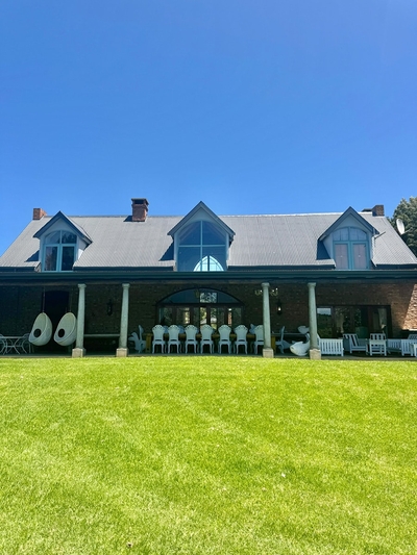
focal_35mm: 24
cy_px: 278
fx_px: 385
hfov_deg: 56.8
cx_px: 208
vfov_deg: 71.6
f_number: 1.78
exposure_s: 1/3597
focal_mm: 6.76
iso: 80
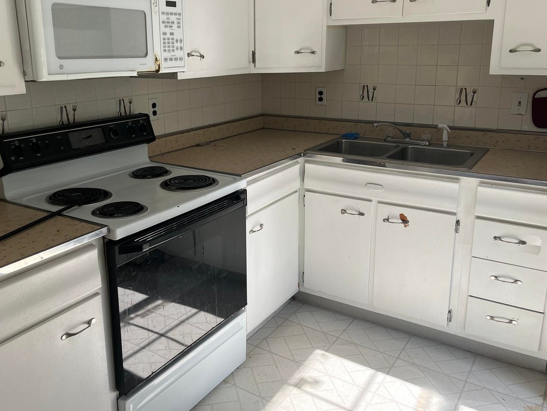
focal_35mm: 32
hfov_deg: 56.7
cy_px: 163
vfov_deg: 43.9
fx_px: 506
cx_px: 246
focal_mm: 5.1
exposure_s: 1/454
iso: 50
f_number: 1.6
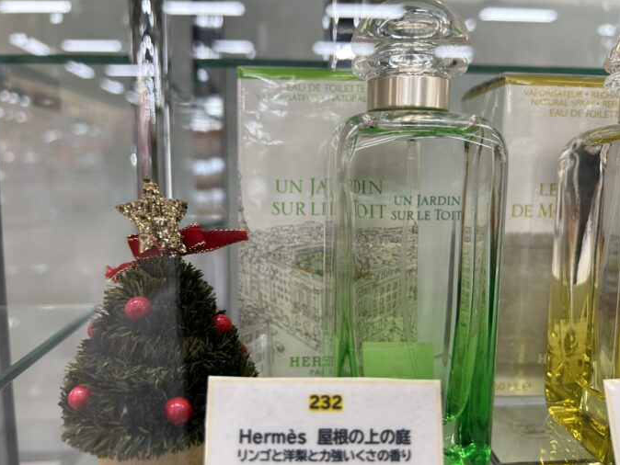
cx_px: 313
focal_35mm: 27
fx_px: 484
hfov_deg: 65.3
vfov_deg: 51.4
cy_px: 226
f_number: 1.5
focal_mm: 5.7
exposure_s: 1/100
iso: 64
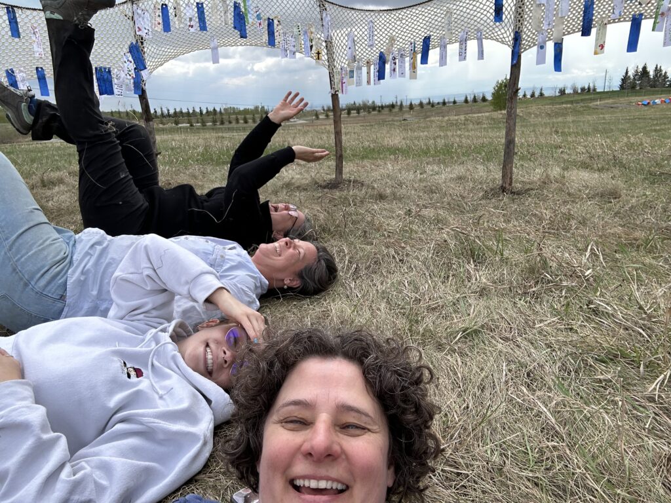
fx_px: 446
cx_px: 336
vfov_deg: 58.9
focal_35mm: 23
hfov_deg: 73.9
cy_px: 252
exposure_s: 1/1101
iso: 25
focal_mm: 2.69
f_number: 1.9
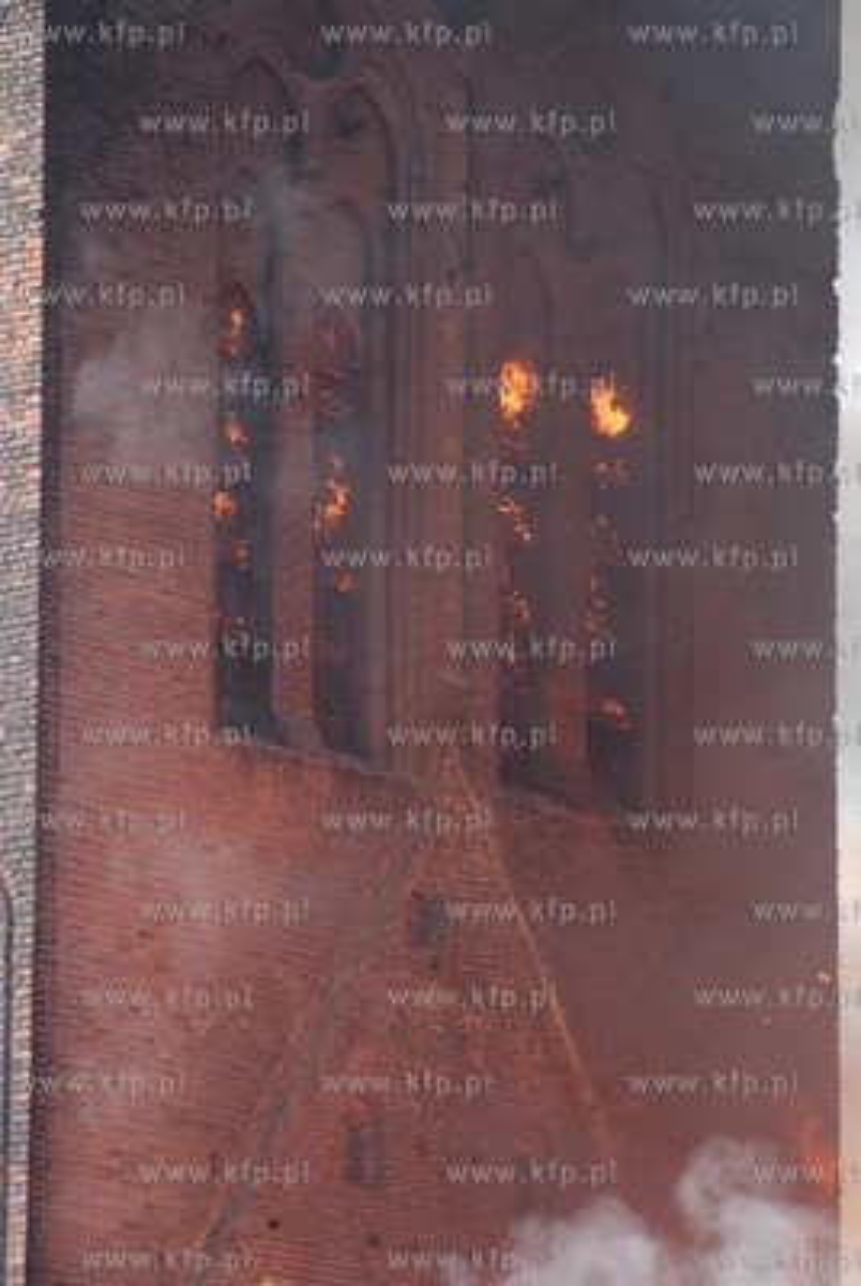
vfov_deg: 6.9
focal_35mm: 300
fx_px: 10725
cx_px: 430
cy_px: 643
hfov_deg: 4.6
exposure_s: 1/250
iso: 100
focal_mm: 200
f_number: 3.5
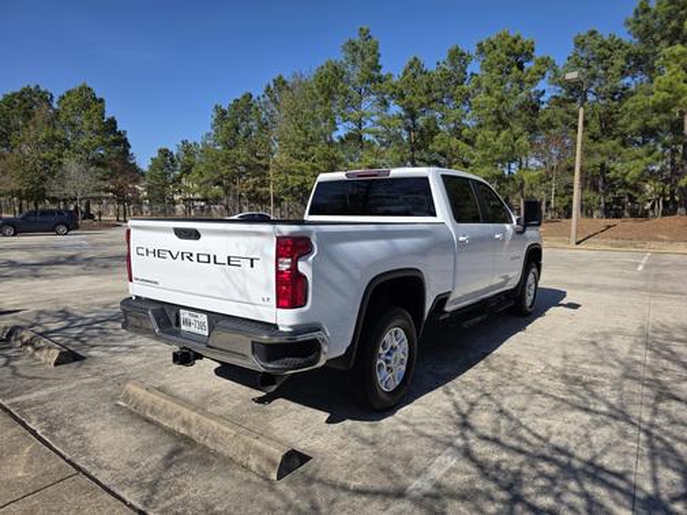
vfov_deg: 58.9
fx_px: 456
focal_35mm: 23
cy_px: 258
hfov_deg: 73.9
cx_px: 344
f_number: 1.7
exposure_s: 1/7061
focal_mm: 6.3
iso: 80
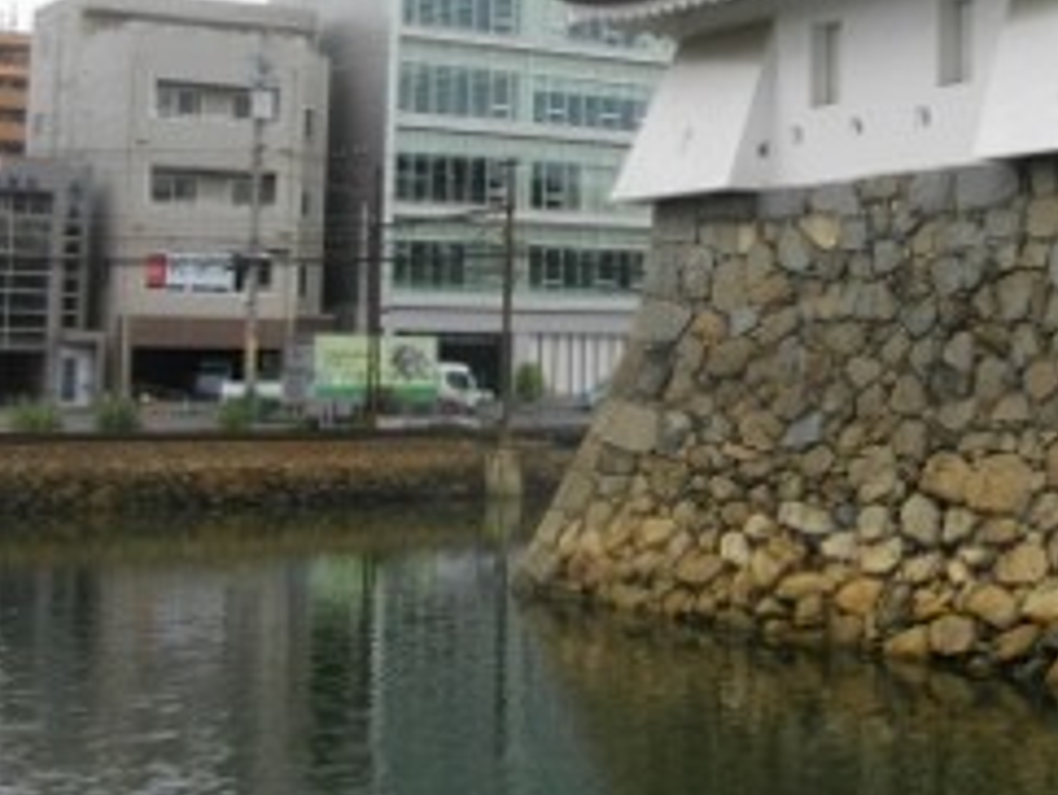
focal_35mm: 66
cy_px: 15
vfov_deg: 21.6
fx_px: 2019
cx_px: 1075
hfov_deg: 27.5
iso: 100
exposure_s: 1/320
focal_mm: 5.7
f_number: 5.5
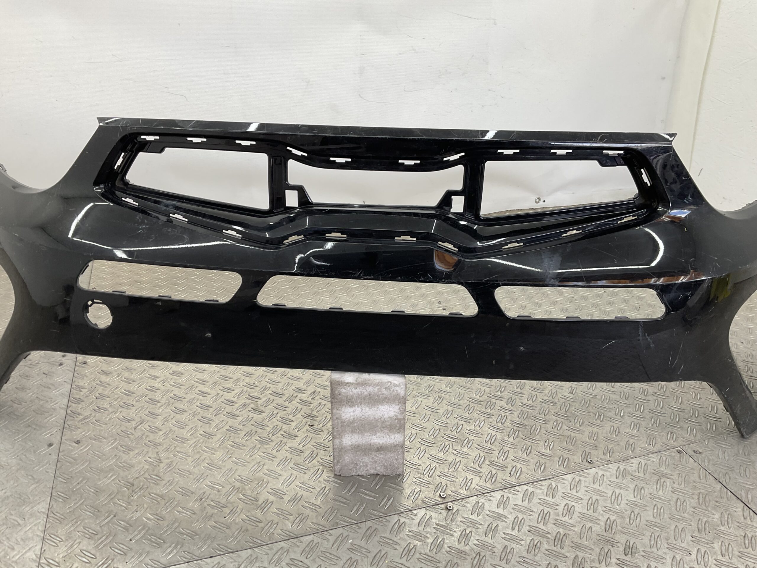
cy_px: 284
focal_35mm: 29
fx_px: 634
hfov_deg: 61.7
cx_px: 378
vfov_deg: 48.2
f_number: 1.8
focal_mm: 3
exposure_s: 1/100
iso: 20
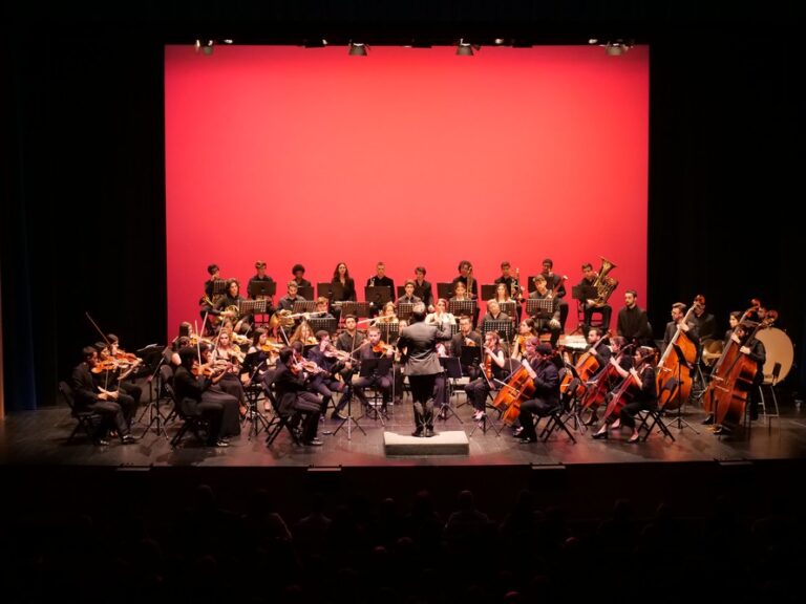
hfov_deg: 27.8
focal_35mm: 70
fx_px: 1630
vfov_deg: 21.0
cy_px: 302
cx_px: 403
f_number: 2.8
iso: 2500
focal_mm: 35
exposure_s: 1/80
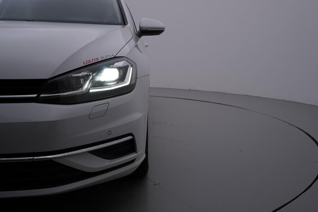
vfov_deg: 36.9
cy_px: 106
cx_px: 159
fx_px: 318
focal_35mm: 36
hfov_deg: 53.1
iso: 125
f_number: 5.6
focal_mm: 24
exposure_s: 1/160
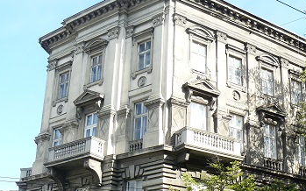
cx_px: 218
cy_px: 140
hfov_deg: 35.7
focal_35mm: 56
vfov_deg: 22.9
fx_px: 467
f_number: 4
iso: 100
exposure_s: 1/200
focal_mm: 6
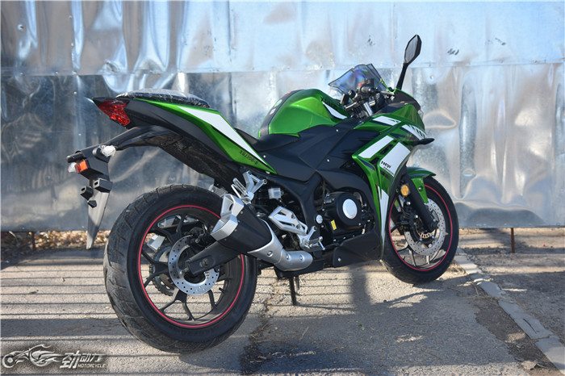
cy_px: 188
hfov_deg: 49.6
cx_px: 282
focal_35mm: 39
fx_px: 612
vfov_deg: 34.2
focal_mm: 26
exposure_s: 1/320
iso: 100
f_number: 2.2
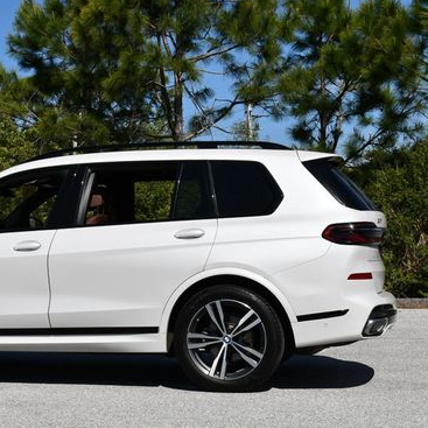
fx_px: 1161
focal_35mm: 83
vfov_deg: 20.9
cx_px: 85
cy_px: 190
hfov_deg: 20.6
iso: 100
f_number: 10
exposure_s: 1/400
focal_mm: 28
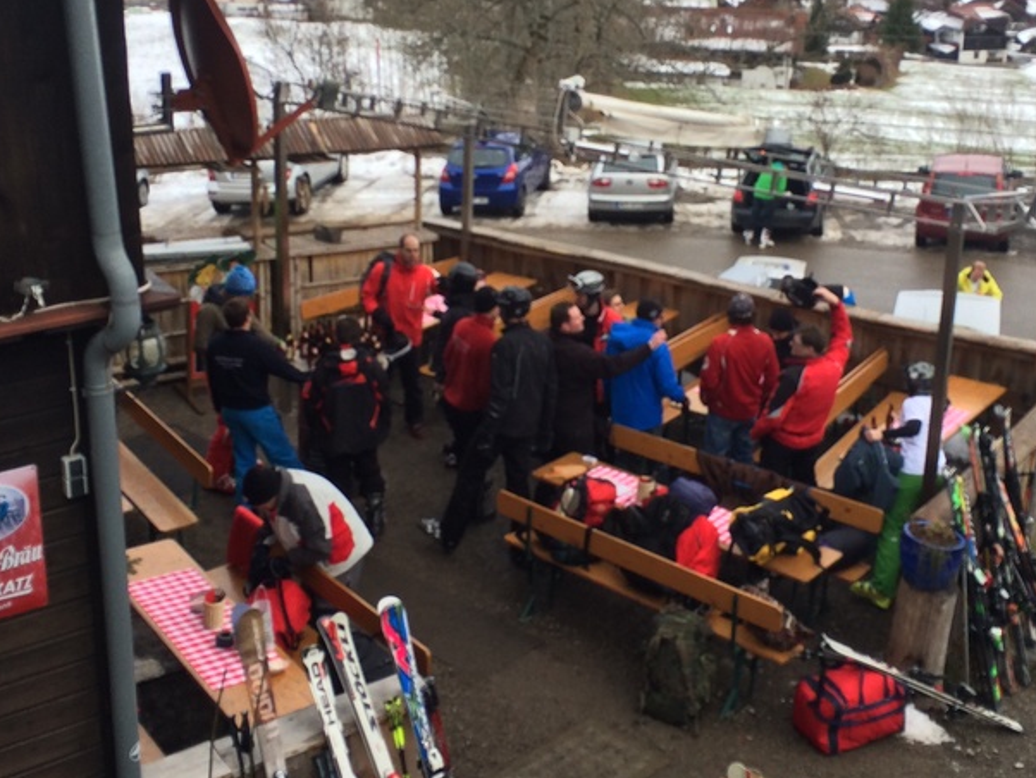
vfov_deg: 28.4
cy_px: 269
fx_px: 1527
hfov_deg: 37.4
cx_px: 573
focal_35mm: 51
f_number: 2.2
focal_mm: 4.12
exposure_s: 1/366
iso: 32
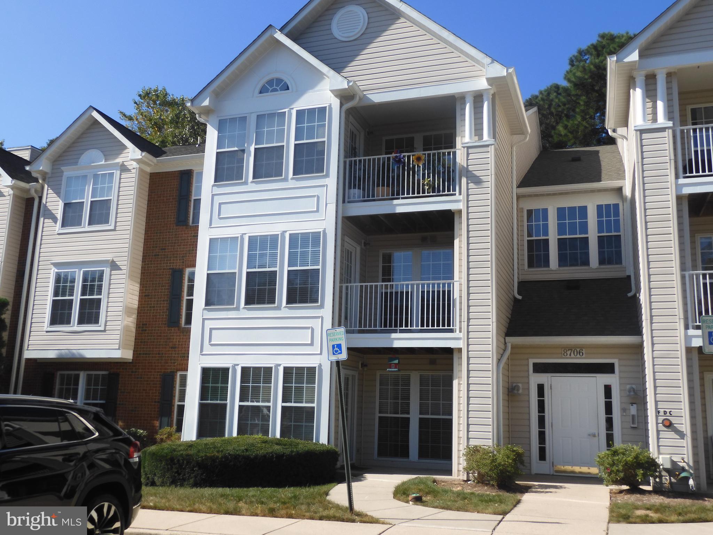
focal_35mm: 35
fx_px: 721
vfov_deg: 40.7
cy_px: 268
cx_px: 356
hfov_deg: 52.6
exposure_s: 1/800
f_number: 4
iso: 100
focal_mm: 6.2
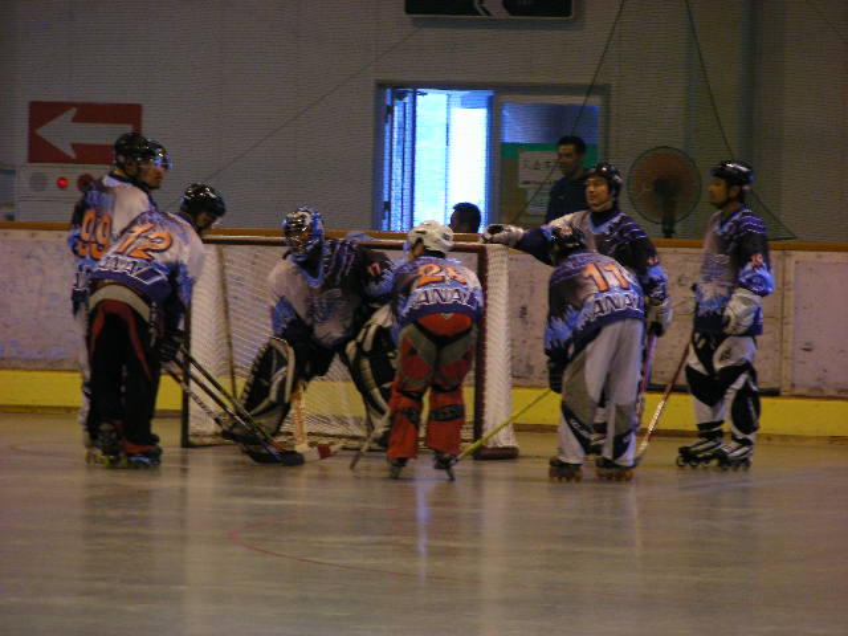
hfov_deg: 7.4
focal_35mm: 269
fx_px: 6590
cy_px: 318
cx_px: 424
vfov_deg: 5.5
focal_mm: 44.8
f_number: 3.5
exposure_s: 1/46
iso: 200
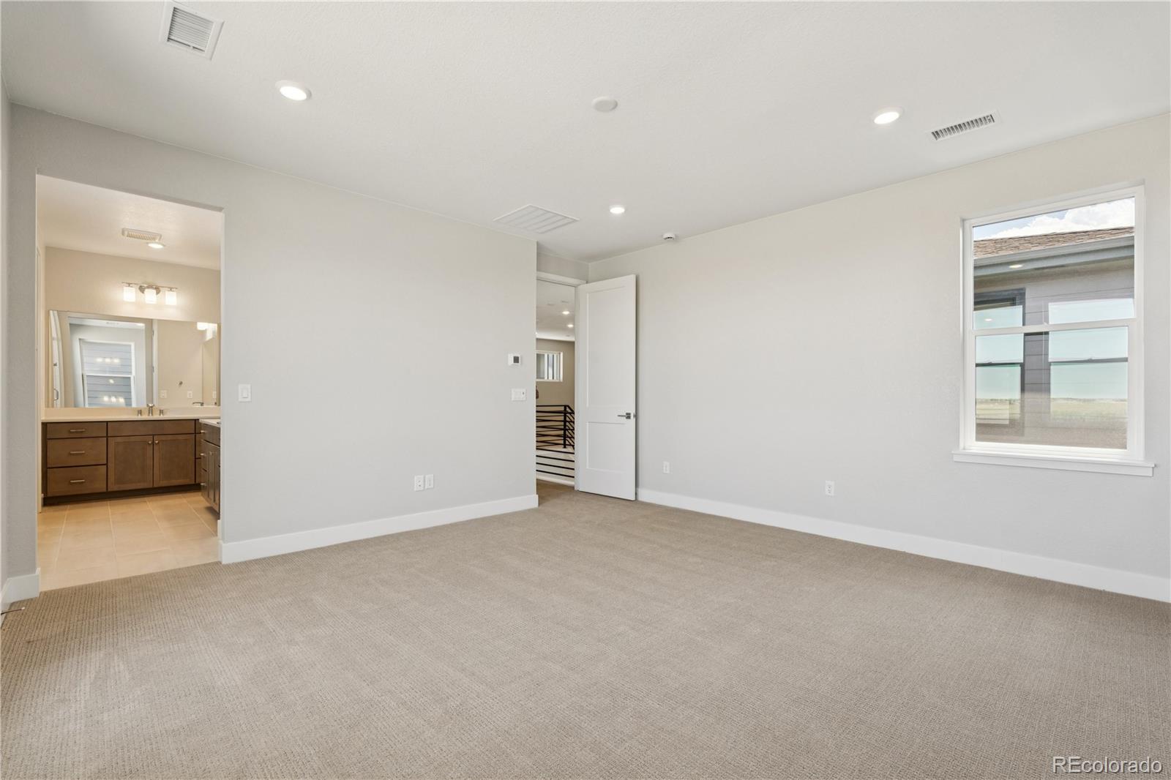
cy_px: 390
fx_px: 537
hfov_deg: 95.0
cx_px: 586
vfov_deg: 72.0
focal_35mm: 16
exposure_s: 1/60
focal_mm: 16.5
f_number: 8
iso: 160
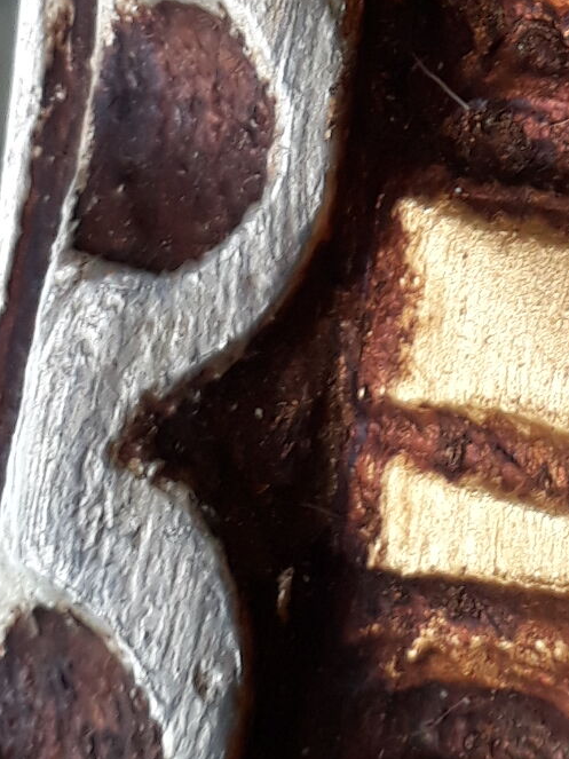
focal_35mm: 133
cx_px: 650
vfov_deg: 13.8
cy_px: -435
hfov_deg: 11.0
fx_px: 2916
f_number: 1.9
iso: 40
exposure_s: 1/226
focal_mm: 3.6
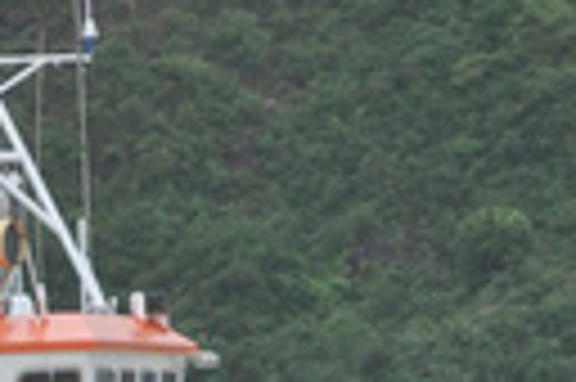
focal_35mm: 1262
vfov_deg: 1.1
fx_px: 20166
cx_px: -68
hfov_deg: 1.6
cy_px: 366
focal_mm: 200
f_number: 5.6
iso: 800
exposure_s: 1/1600
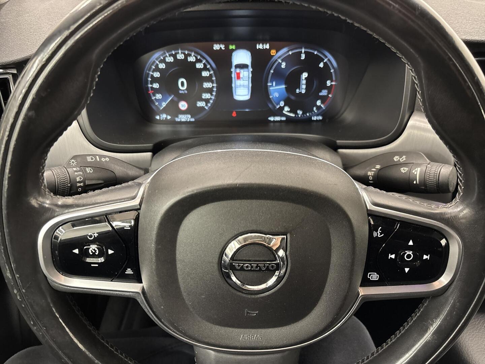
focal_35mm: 26
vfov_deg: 53.1
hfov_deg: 67.3
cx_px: 242
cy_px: 182
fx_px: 364
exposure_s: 1/40
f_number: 1.6
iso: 500
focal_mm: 5.96
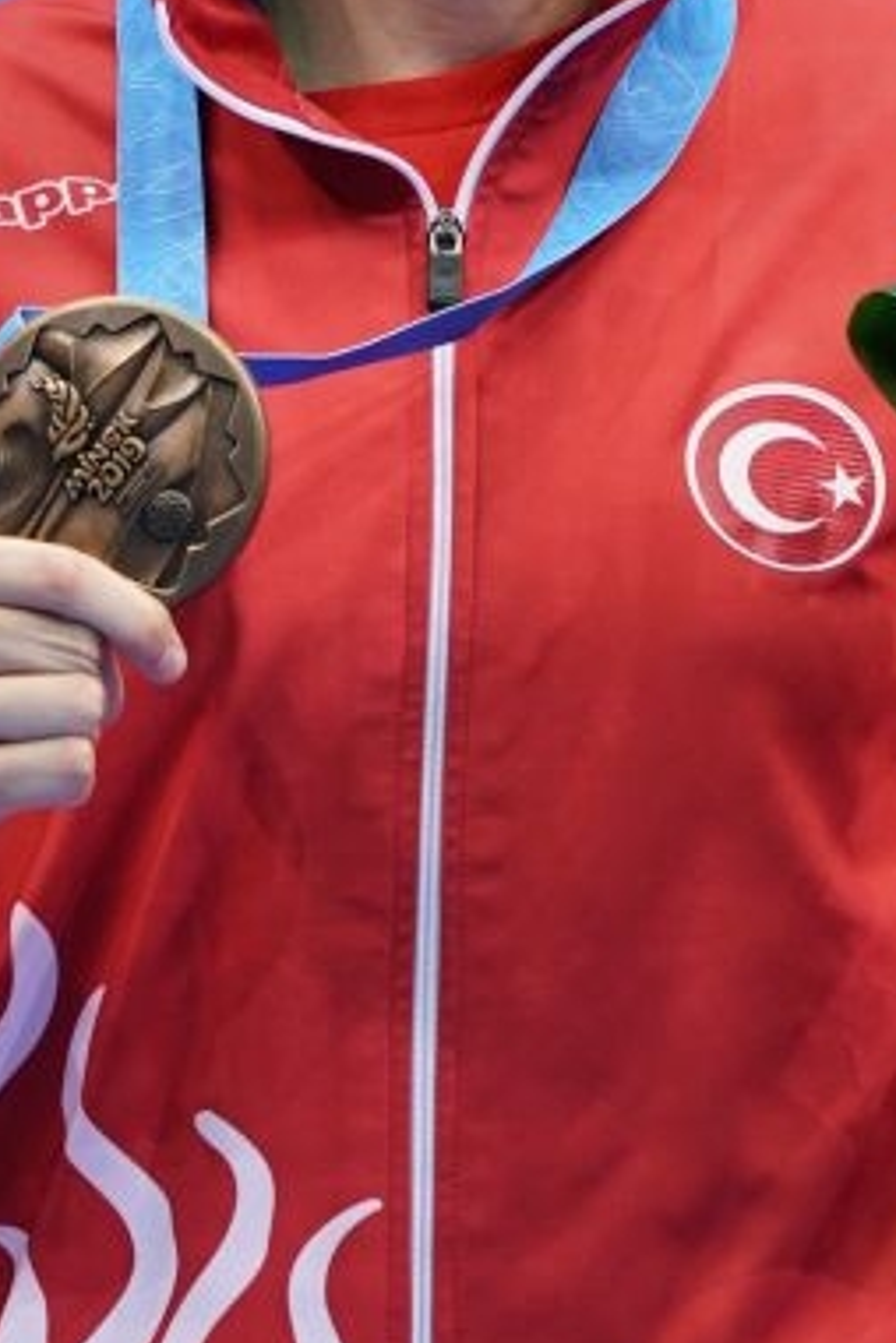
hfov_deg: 0.7
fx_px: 70517
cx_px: 610
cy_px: 797
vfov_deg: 1.1
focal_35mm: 1889
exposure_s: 1/500
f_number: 2.8
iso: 800
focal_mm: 400
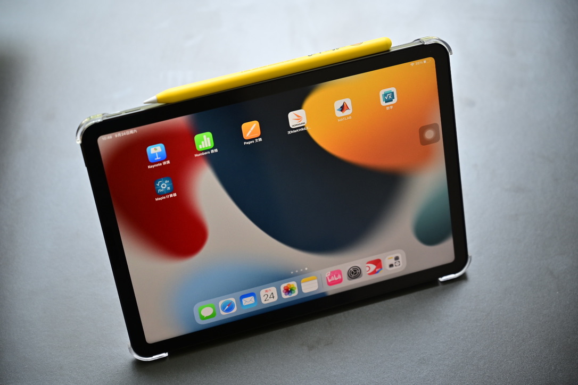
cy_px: 192
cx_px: 289
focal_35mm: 70
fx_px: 1124
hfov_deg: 28.8
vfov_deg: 19.5
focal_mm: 70
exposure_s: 1/80
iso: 250
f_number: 4
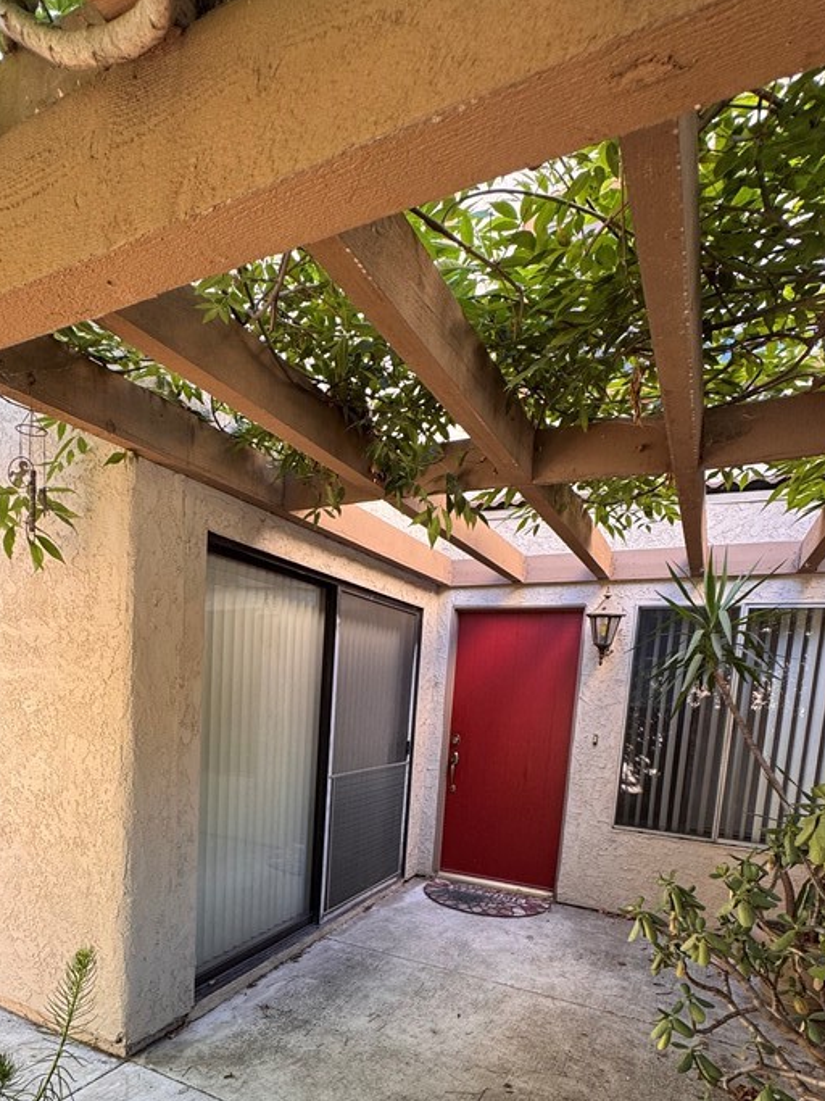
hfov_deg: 62.9
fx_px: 668
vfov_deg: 75.5
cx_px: 330
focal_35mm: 21
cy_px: 769
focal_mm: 2.22
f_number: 2.2
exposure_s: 1/99
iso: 100
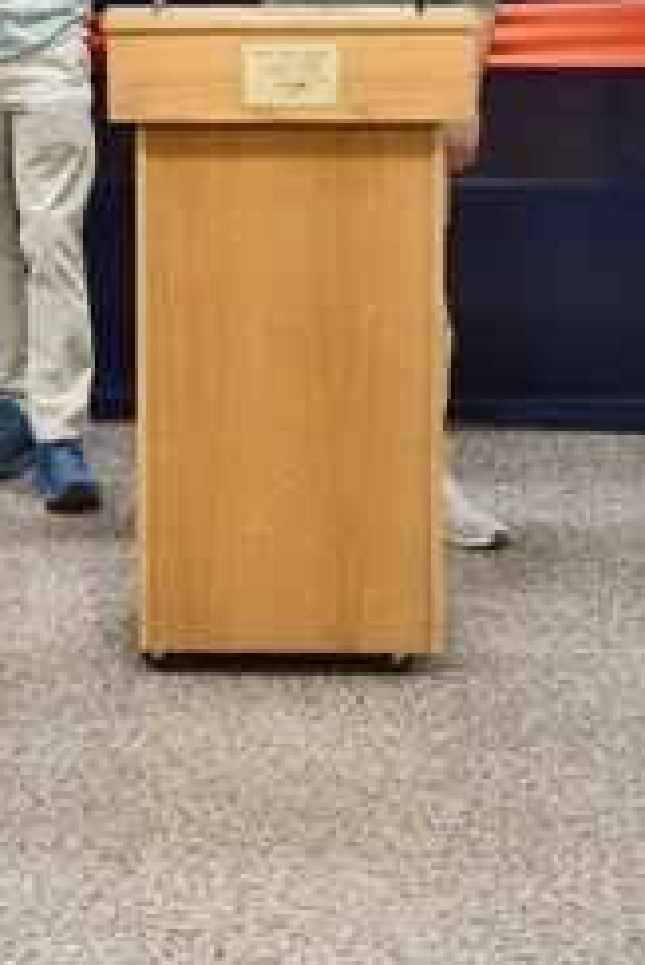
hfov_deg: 11.5
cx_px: 51
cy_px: 36
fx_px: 3167
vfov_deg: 17.0
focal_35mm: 118
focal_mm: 32
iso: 3200
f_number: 5
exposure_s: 1/100
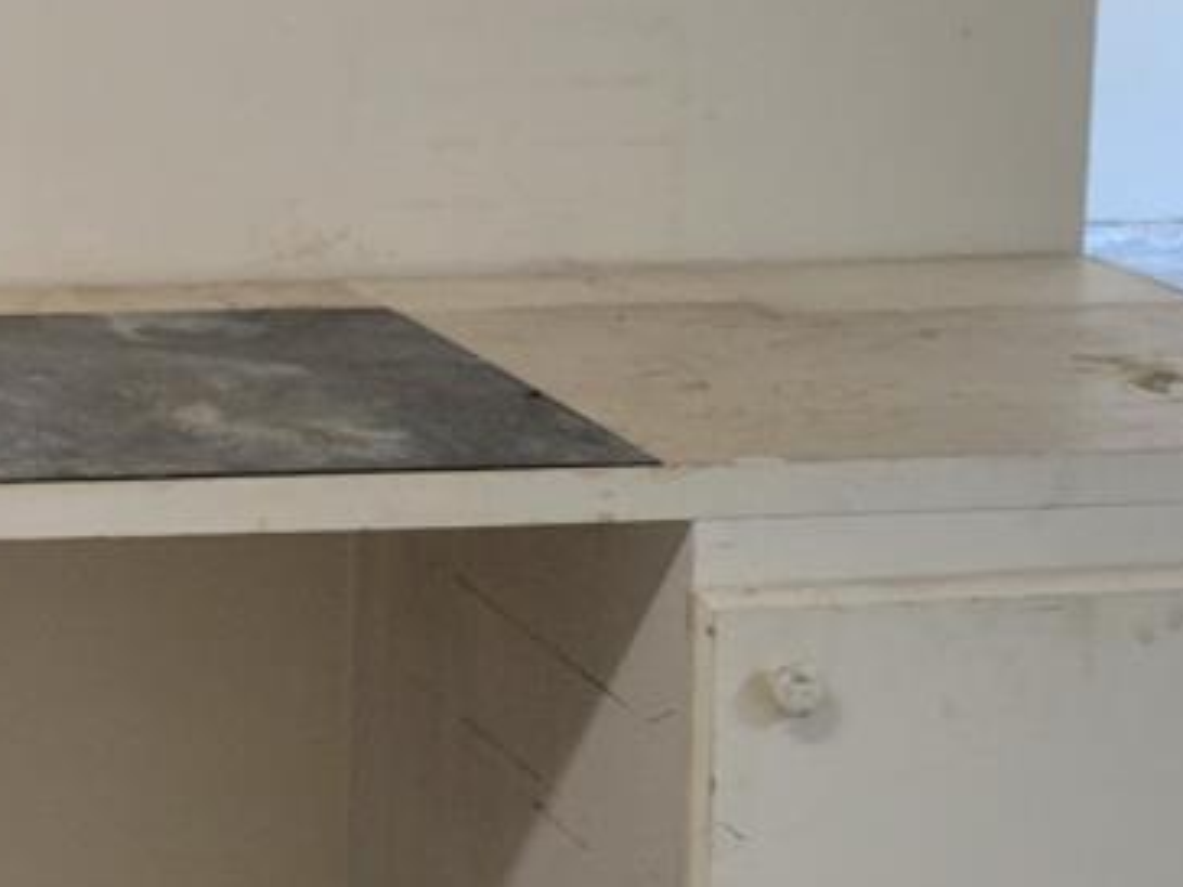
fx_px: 3657
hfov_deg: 16.0
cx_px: -829
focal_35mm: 107
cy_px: -28
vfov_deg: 13.6
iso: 200
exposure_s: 1/120
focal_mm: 5.4
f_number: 1.8
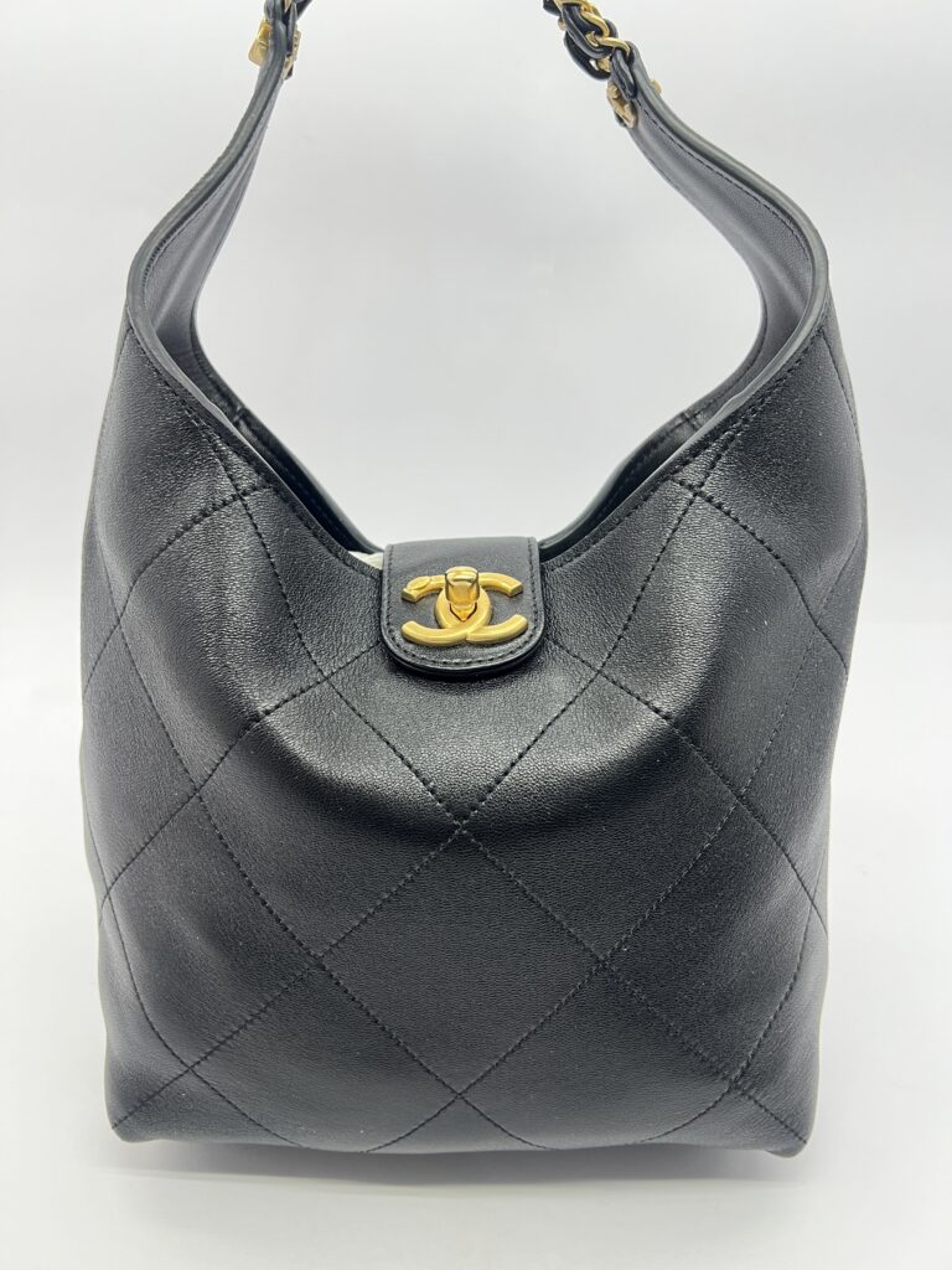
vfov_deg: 67.3
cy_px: 635
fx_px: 953
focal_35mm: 26
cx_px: 476
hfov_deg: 53.1
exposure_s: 1/50
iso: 64
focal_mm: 5.7
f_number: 1.5
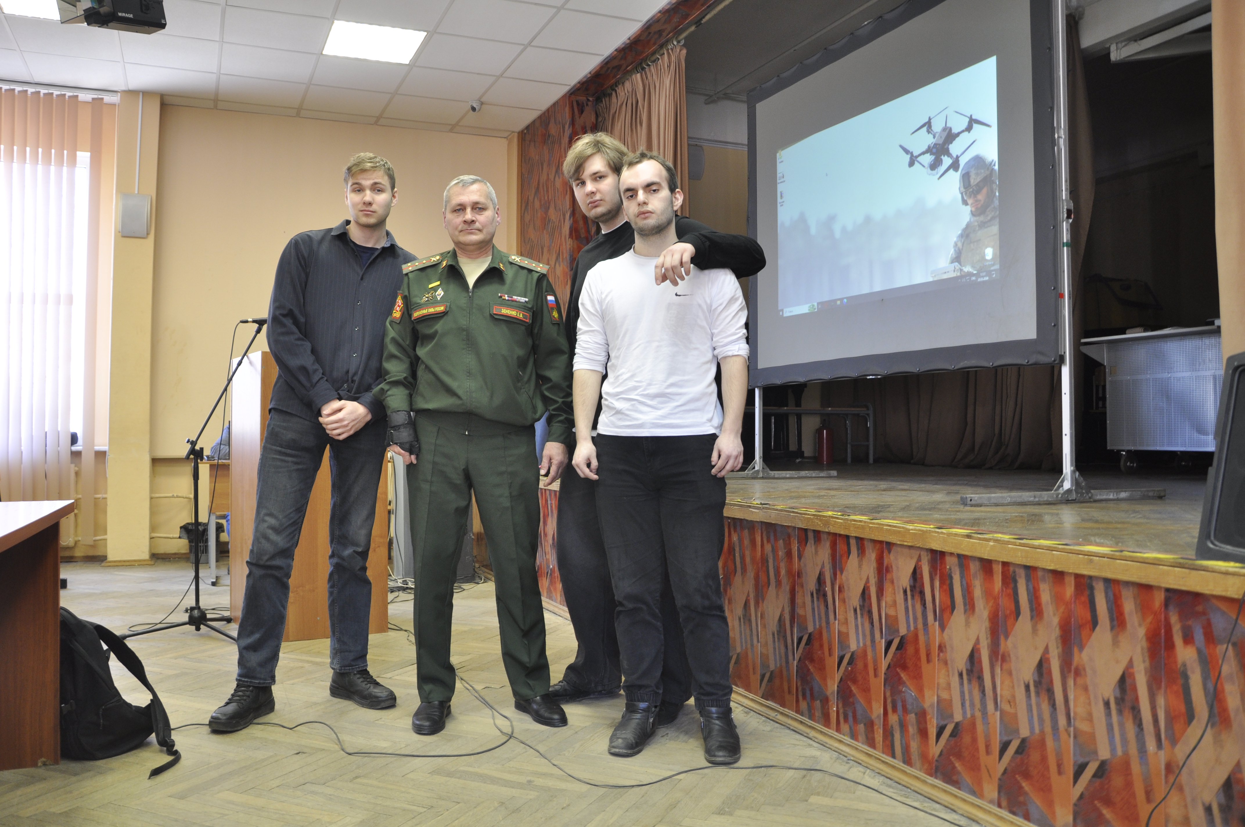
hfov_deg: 67.4
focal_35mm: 27
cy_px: 414
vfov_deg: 47.8
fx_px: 933
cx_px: 622
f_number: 4.5
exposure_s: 1/20
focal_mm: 18
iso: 400
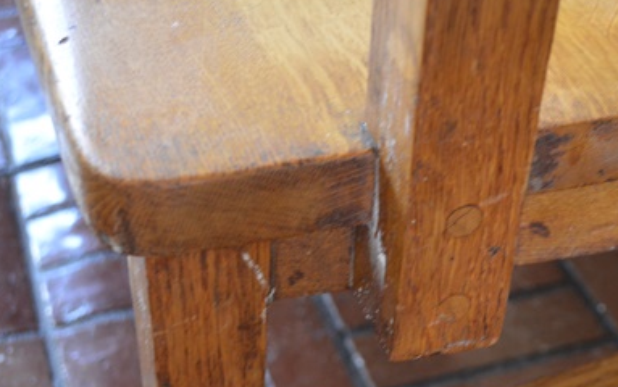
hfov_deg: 30.3
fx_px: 1129
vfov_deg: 19.3
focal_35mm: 67
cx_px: 423
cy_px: 311
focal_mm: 28
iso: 1800
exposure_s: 1/30
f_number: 4.5
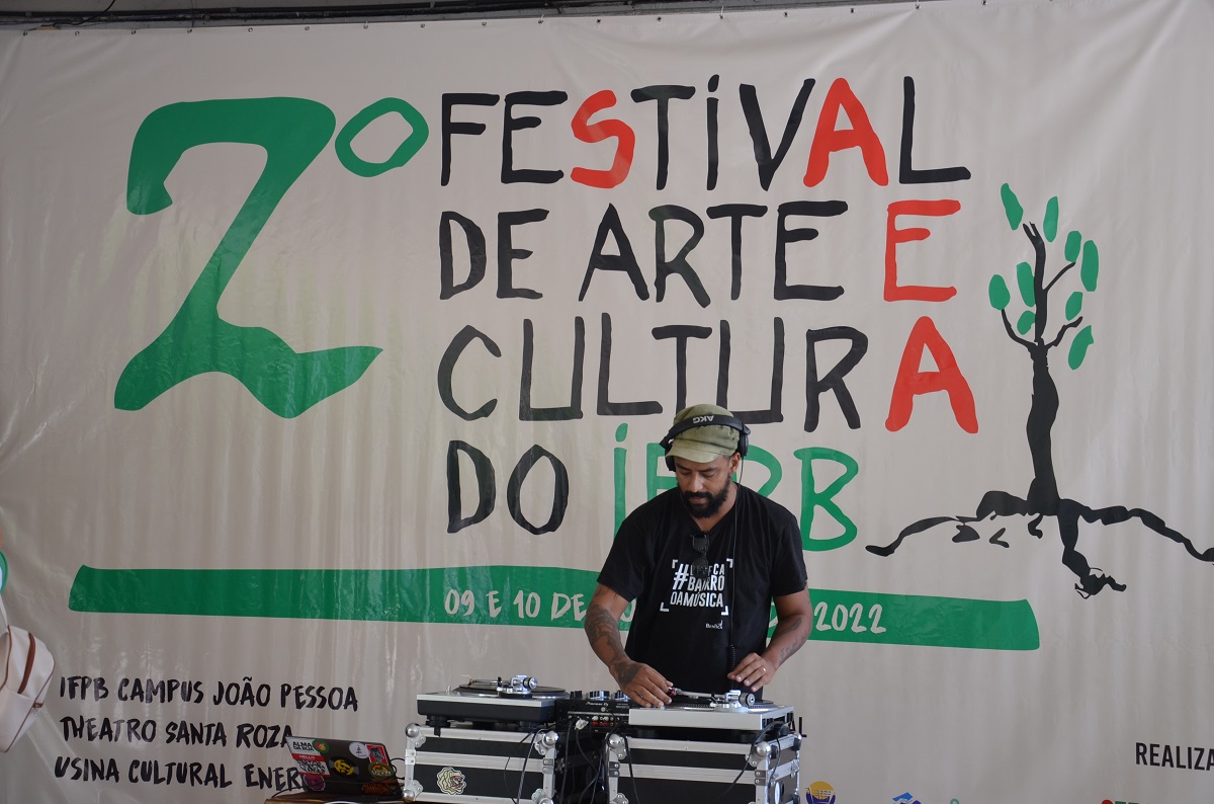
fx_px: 1918
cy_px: 402
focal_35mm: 57
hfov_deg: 35.1
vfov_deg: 23.7
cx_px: 607
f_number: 5
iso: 400
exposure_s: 1/100
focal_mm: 38
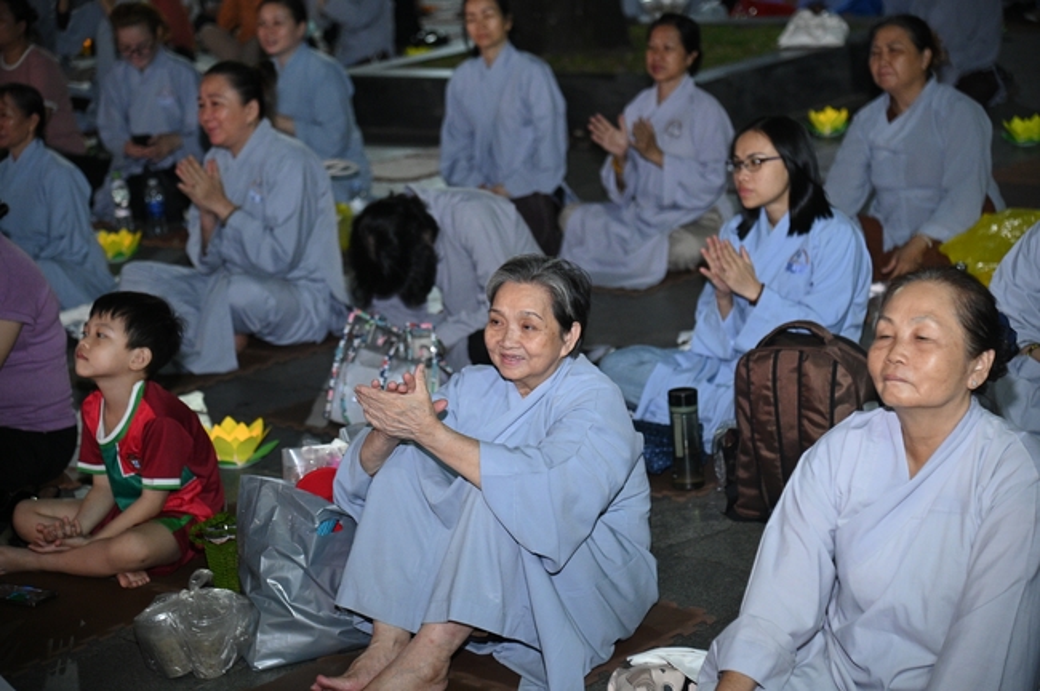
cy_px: 346
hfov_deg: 24.8
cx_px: 520
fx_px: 2366
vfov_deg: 16.6
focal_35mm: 82
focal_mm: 82
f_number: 4
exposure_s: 1/200
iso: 5000
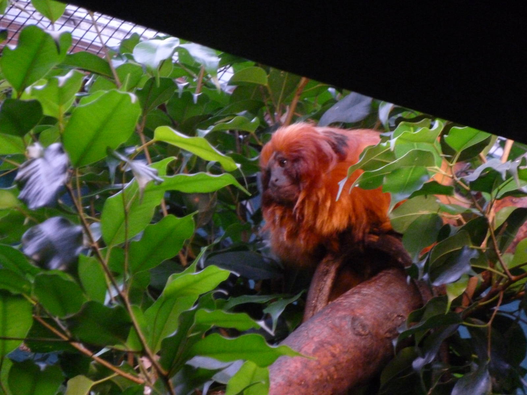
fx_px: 3456
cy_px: 198
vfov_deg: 6.5
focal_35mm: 227
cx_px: 264
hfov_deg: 8.7
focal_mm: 40.5
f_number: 5.9
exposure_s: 1/50
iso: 800
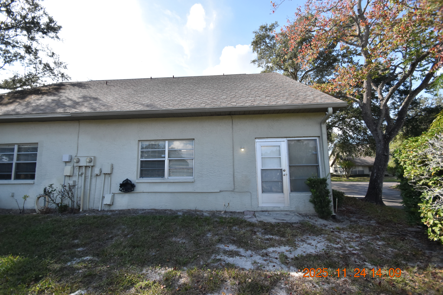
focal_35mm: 15
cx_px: 222
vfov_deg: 77.3
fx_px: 185
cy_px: 148
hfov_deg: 100.4
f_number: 3.5
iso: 800
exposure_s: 1/4000
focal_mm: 10
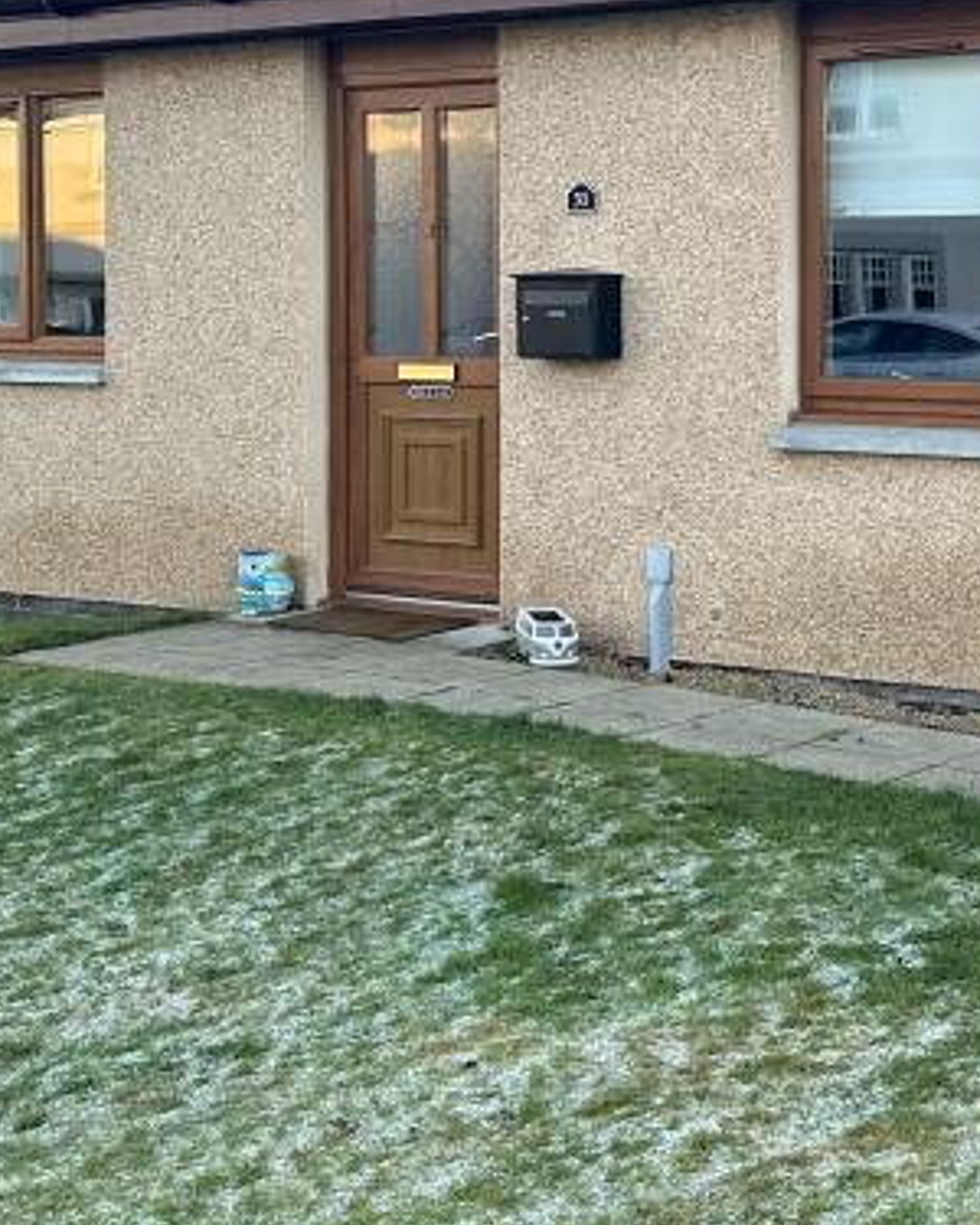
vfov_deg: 29.2
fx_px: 2320
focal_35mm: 64
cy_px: 323
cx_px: 817
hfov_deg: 23.4
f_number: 1.78
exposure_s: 1/239
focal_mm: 6.86
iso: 80
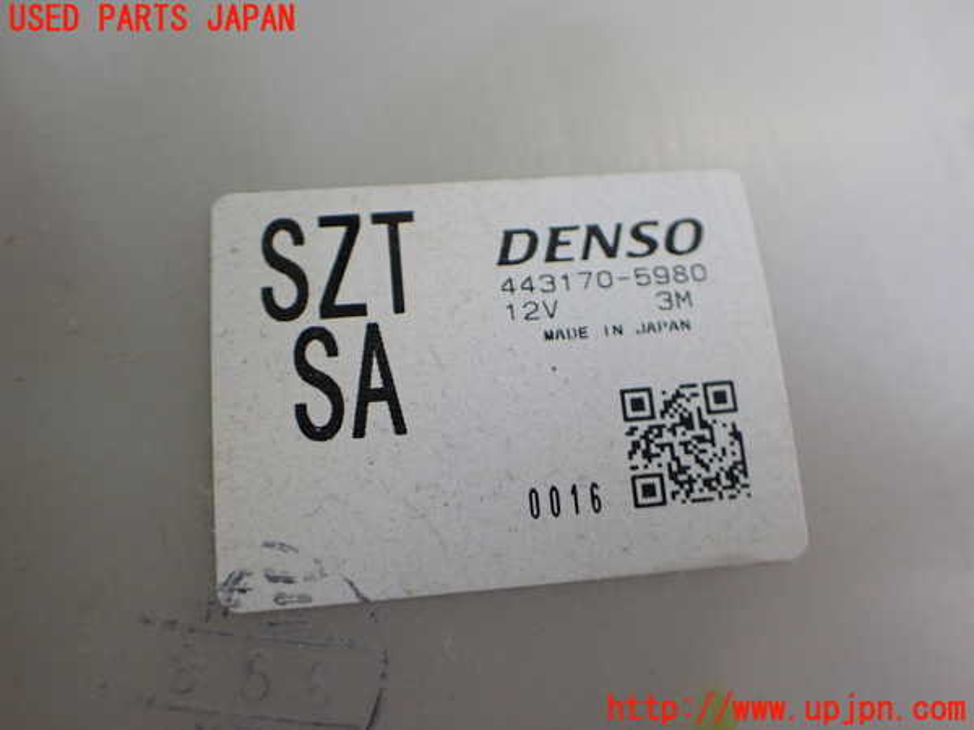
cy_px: 365
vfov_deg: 46.8
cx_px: 487
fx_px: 844
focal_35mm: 30
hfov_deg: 60.0
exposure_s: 1/125
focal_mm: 5.4
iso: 250
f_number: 2.3
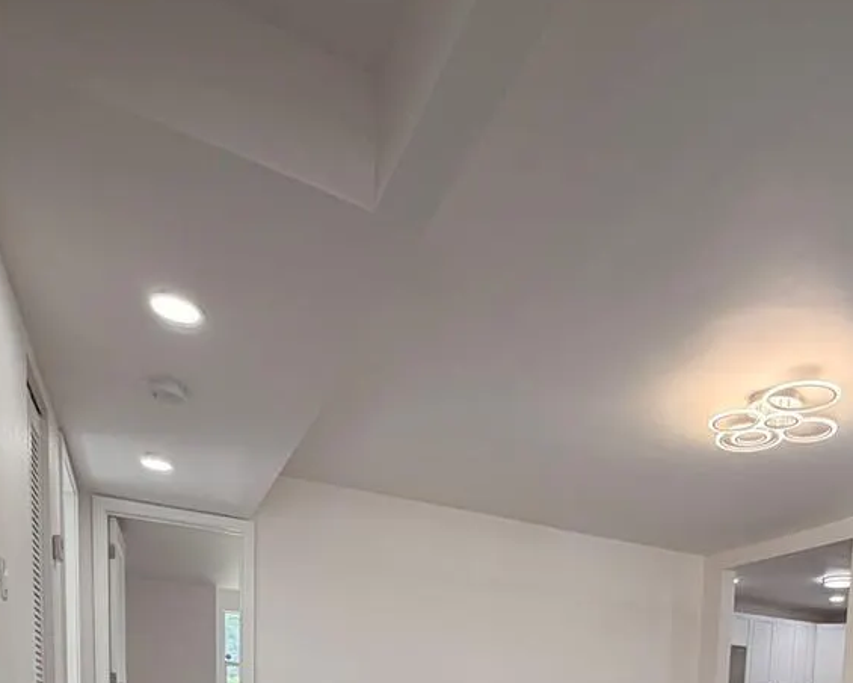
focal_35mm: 29
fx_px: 732
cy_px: 789
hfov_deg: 59.5
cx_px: 542
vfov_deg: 38.9
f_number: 2.2
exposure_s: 1/120
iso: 100
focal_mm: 2.22
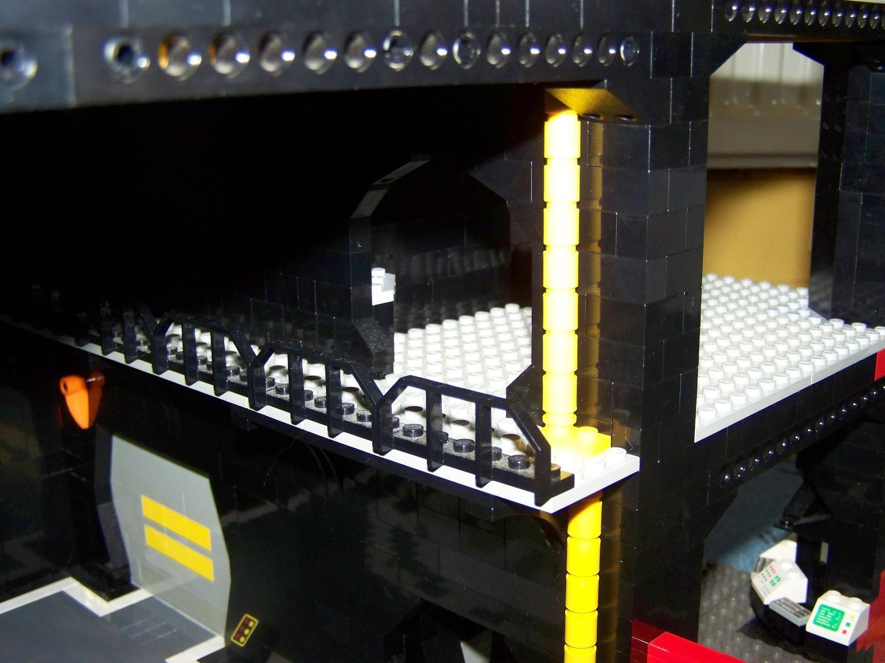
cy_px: 332
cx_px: 442
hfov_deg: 43.9
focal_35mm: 43
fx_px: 1099
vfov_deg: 33.6
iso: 200
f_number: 2.8
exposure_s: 1/30
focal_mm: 7.2
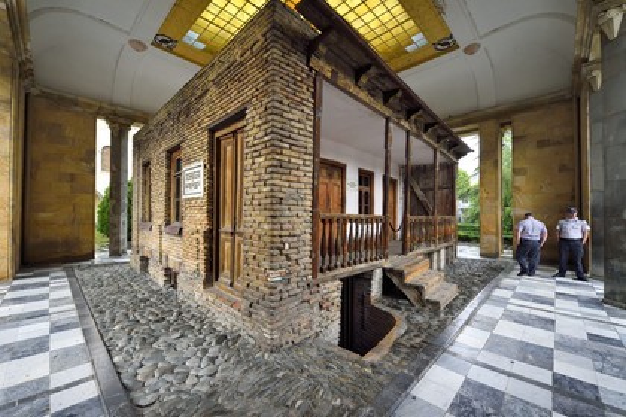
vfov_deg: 81.2
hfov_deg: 104.3
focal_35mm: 14
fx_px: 243
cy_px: 208
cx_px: 313
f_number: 7.1
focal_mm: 14
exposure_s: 1/50
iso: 1600
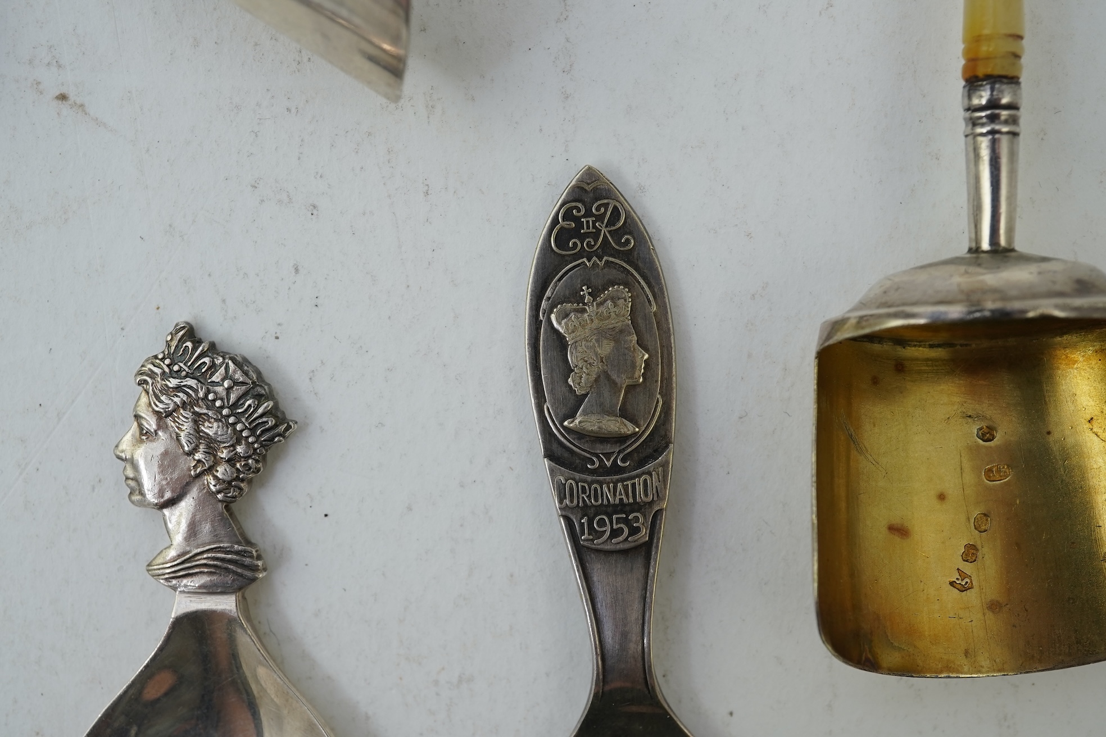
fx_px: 1382
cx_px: 553
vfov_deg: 29.9
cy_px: 368
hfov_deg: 43.6
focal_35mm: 45
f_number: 13
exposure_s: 1/50
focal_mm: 30
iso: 320
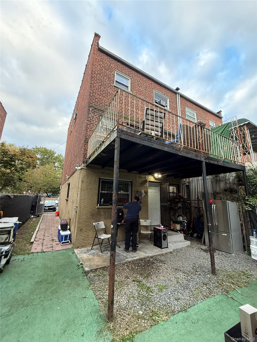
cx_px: 128
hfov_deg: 85.7
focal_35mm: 14
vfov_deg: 102.1
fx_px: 139
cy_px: 171
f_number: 2.2
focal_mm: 2.22
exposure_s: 1/99
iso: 320
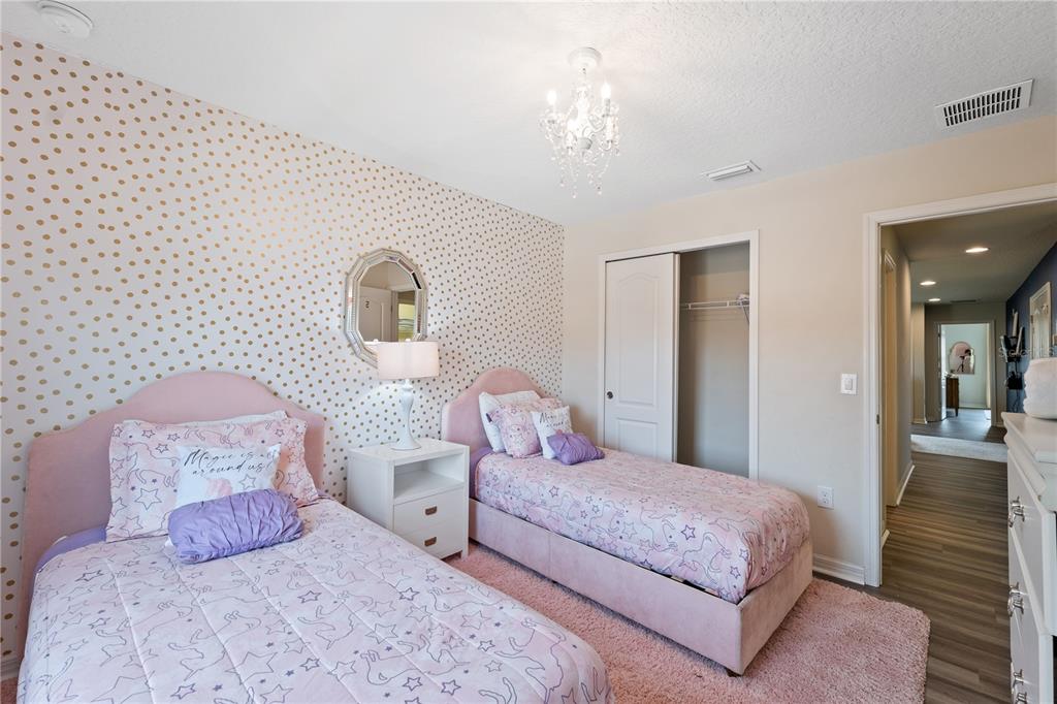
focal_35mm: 14
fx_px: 411
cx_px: 528
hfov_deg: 104.3
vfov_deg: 81.2
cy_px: 352
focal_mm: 14
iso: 400
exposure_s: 1/6
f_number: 8
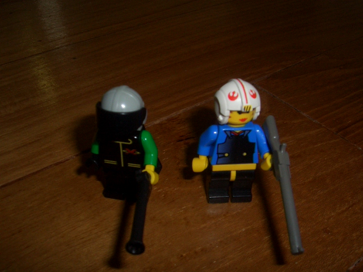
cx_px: 182
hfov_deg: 51.4
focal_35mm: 36
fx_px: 378
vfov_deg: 39.7
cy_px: 136
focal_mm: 4.8
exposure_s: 1/40
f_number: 4
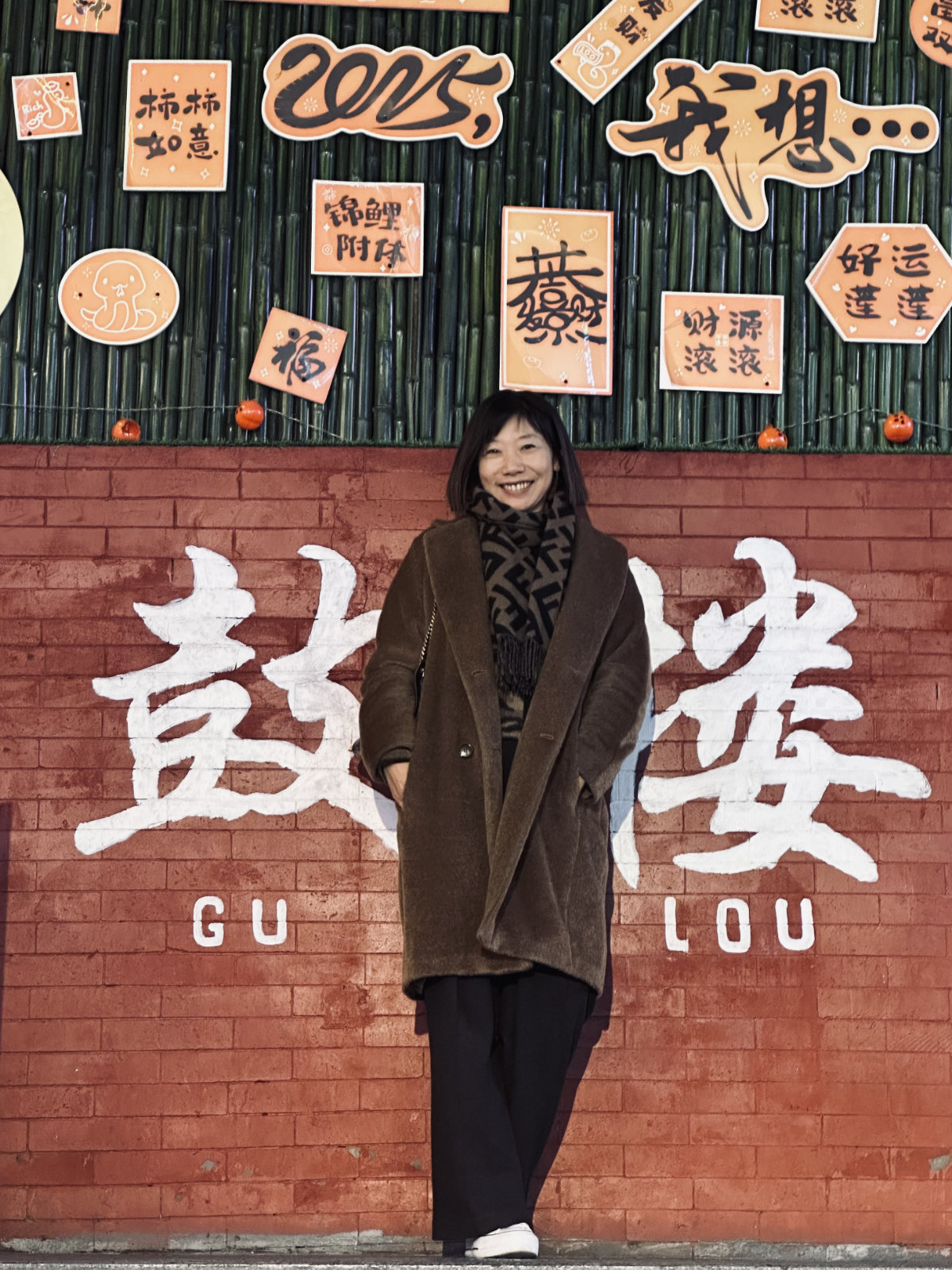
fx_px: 2824
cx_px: 476
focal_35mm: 77
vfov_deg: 25.3
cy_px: 635
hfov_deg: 19.1
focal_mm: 9
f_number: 2.8
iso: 640
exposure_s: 1/34
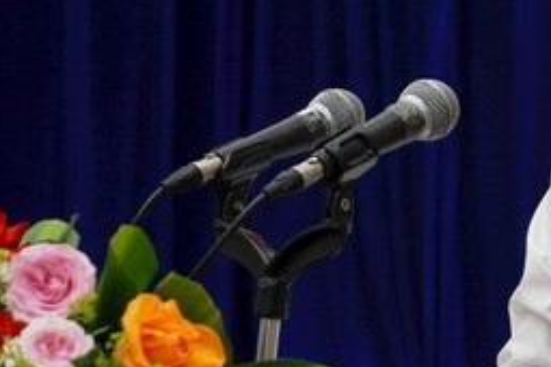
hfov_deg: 7.4
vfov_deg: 4.9
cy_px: 104
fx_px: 4270
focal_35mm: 279
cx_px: 547
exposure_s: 1/40
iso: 320
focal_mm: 88
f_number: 5.6
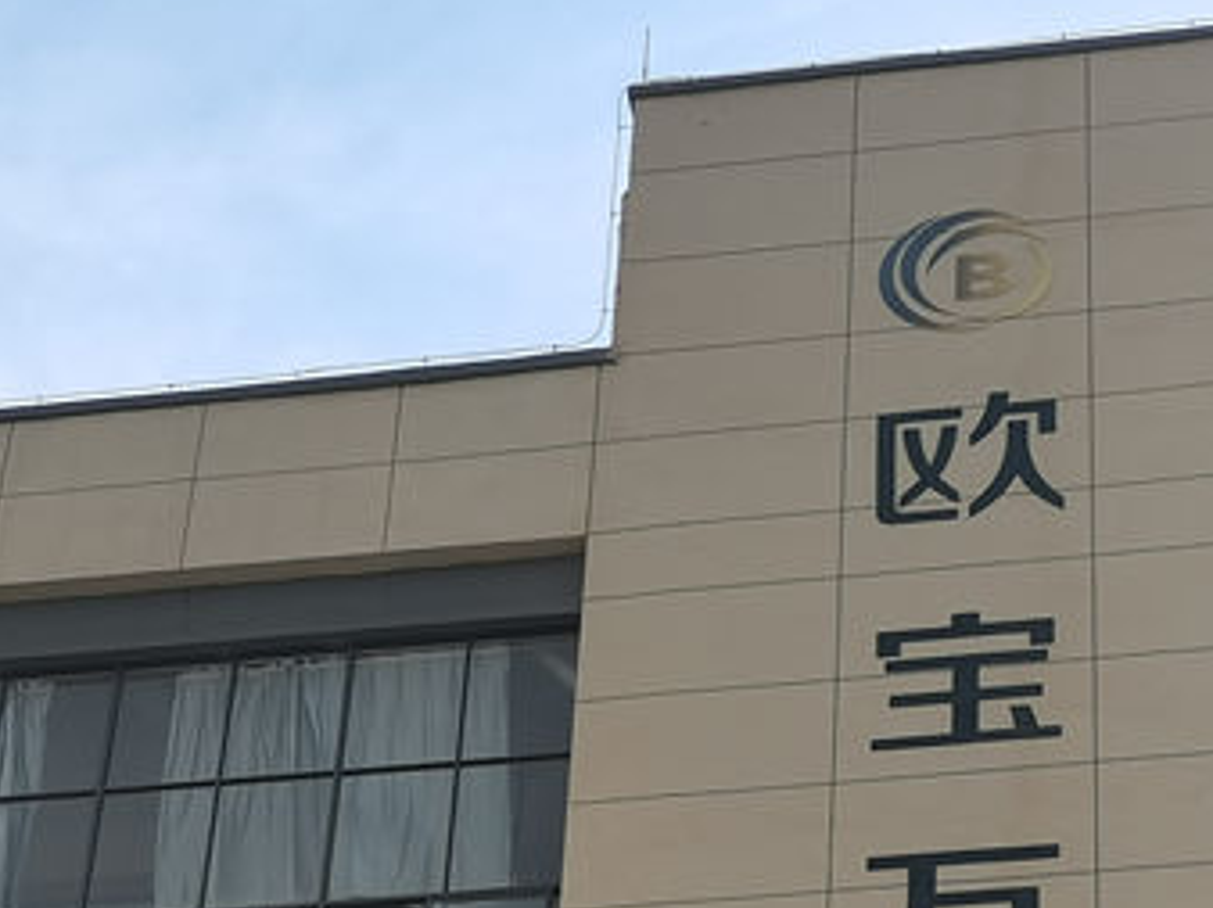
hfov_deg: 17.0
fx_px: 4062
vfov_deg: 12.5
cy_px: 1030
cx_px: 736
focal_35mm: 116
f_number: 1.8
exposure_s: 1/3636
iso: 50
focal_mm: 5.58
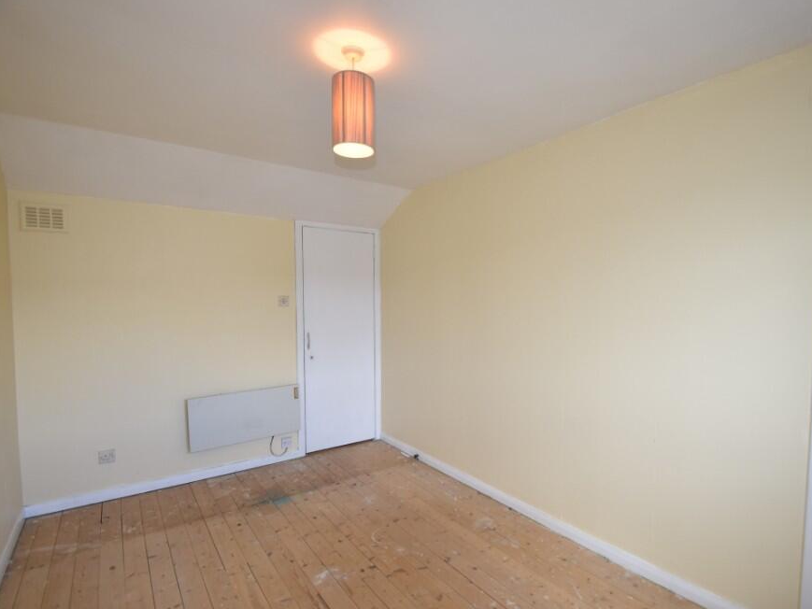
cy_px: 315
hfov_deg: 90.7
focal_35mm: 17
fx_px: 399
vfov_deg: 74.7
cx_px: 446
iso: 360
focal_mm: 10
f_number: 4.5
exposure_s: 1/60
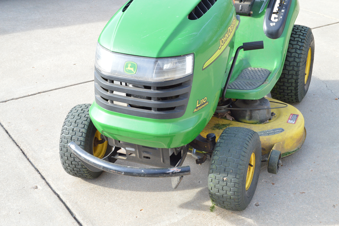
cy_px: 113
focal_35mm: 57
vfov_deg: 23.7
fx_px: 536
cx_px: 170
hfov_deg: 35.1
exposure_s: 1/320
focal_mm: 38
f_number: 9
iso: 800
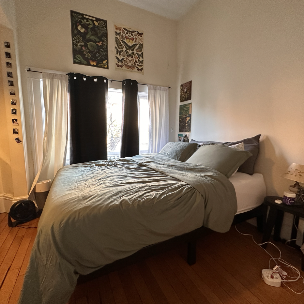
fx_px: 169
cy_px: 154
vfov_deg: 84.0
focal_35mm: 17
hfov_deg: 84.0
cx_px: 154
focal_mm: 2.22
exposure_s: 1/60
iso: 250
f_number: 2.2
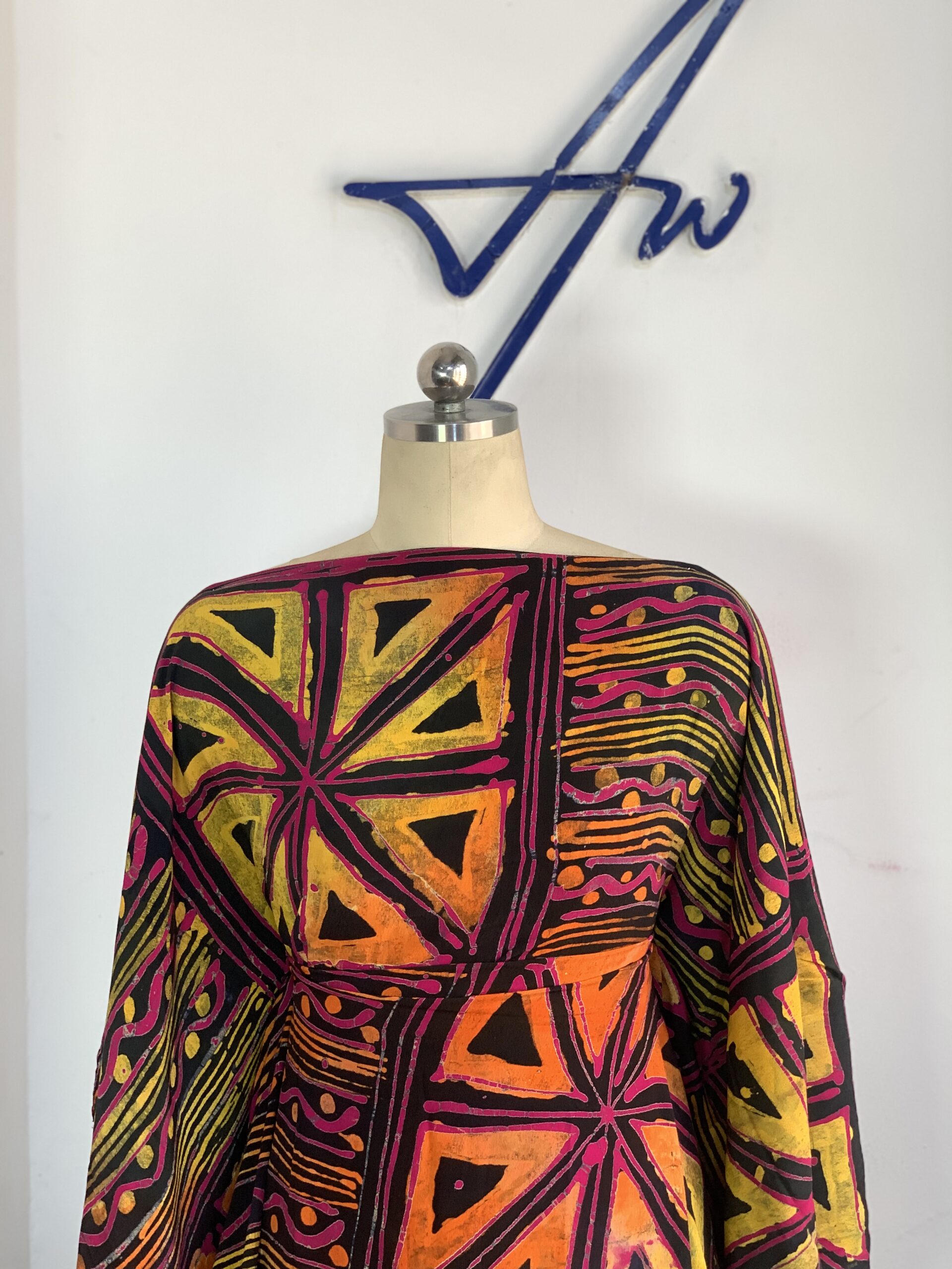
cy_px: 634
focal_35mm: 52
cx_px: 476
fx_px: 1907
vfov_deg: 36.8
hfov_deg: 28.0
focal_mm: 6
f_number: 2.4
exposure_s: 1/102
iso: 50
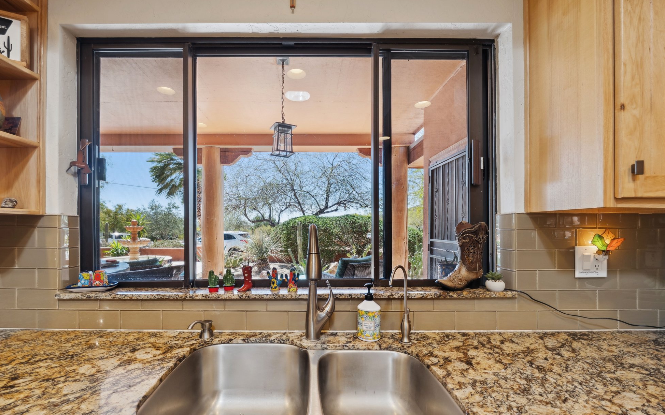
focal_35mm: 15
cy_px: 231
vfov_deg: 74.5
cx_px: 316
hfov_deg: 101.4
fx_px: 272
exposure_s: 1/60
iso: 400
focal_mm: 14
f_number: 8
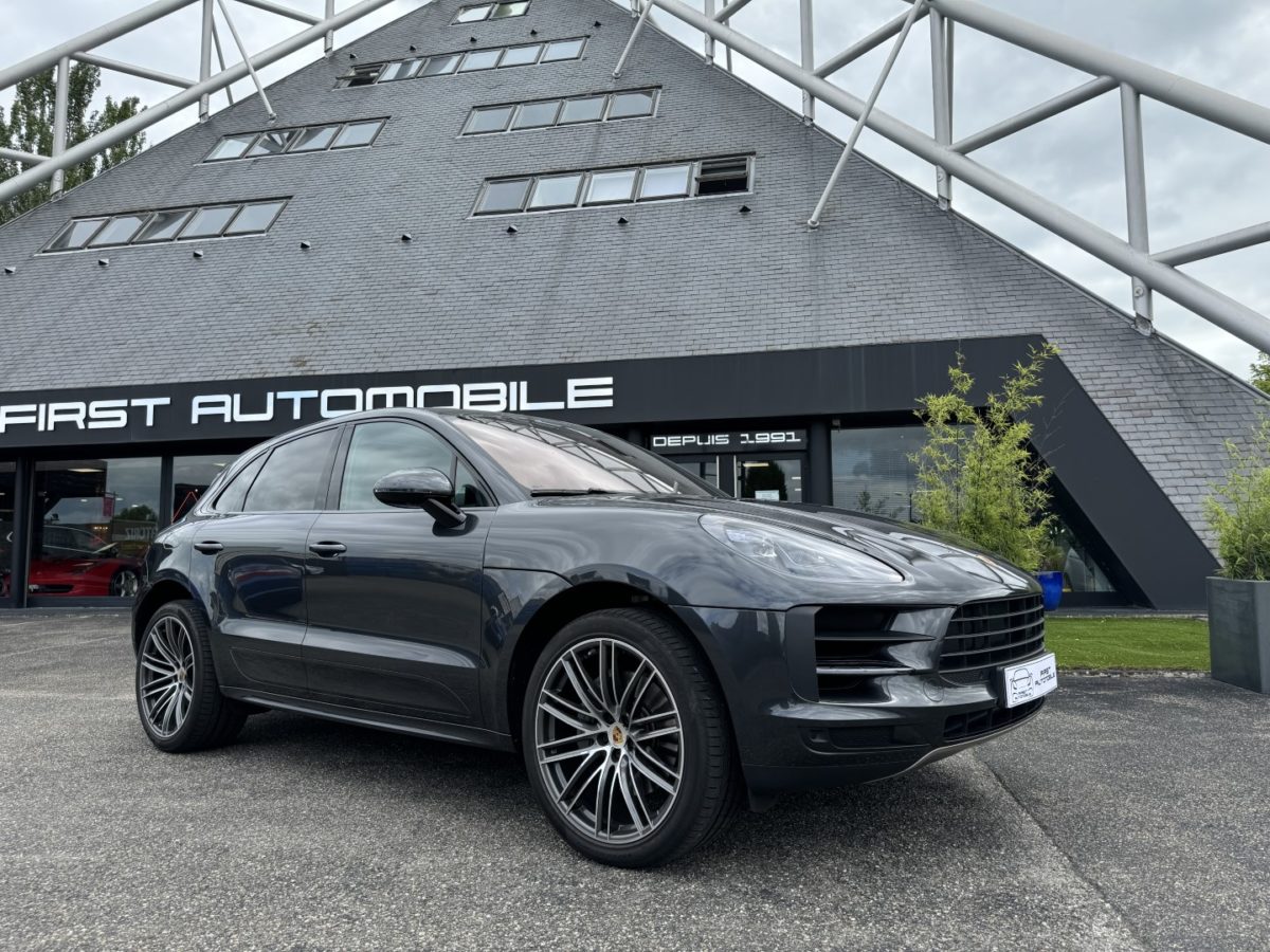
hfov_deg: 71.6
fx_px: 881
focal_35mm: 24
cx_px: 635
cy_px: 476
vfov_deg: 56.8
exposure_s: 1/1678
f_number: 1.78
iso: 80
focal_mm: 6.76
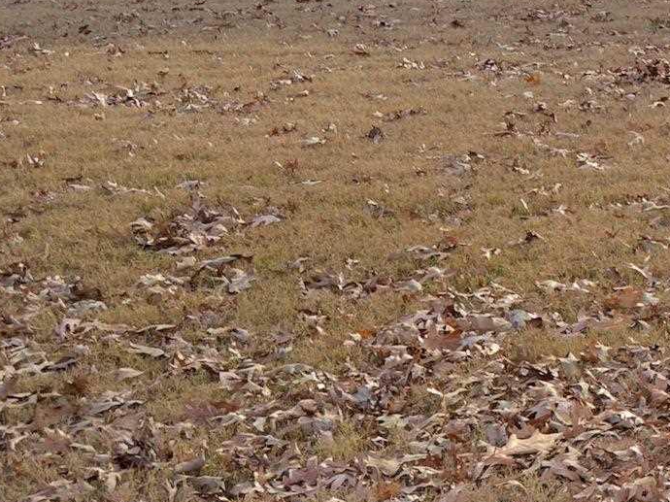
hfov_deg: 17.3
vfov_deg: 15.1
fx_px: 1819
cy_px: -137
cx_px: 1189
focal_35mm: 94
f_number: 7.1
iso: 100
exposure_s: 1/200
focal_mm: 18
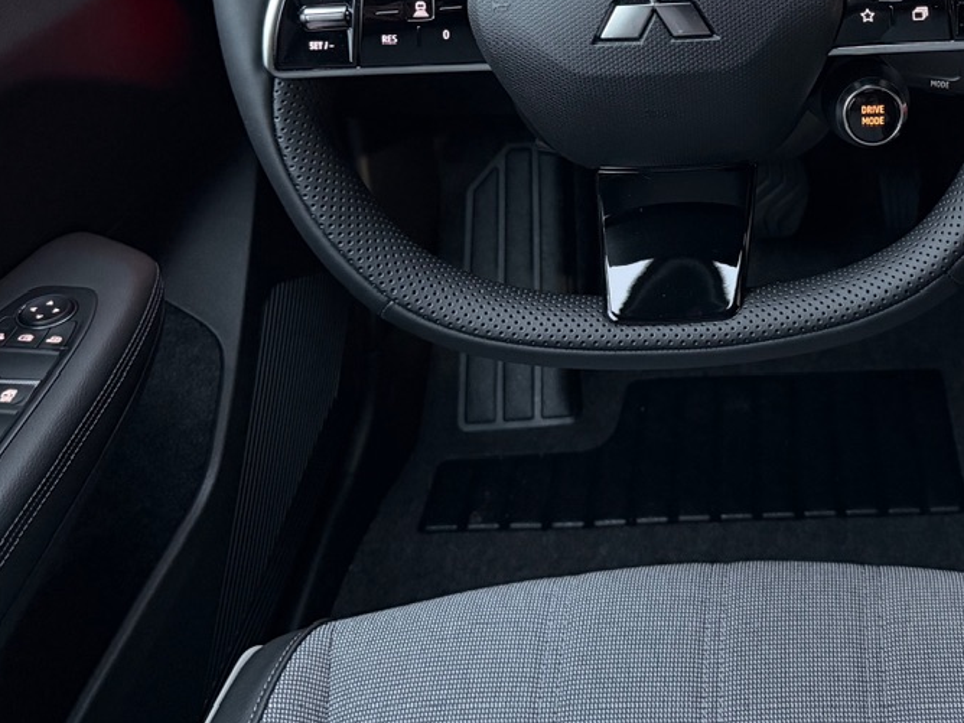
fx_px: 1281
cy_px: 79
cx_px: 792
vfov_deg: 30.2
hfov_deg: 39.4
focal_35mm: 46
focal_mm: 6.76
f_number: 1.78
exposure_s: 1/27
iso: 1000
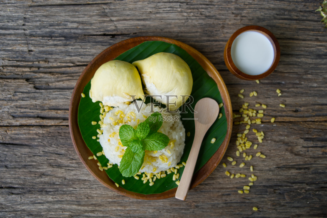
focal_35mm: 35
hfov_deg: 54.4
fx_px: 318
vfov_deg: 37.9
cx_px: 164
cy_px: 109
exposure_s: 1/125
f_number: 5
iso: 200
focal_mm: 35
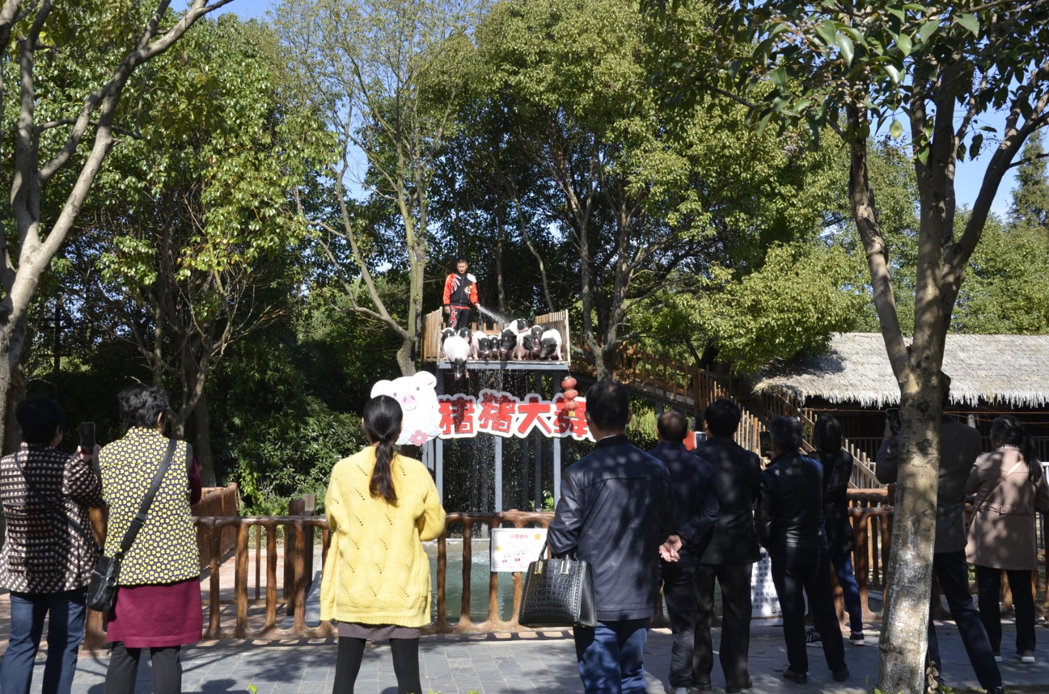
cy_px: 347
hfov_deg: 51.4
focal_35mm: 38
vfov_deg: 35.3
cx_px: 524
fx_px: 1090
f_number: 8
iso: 160
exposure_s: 1/250
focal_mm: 25
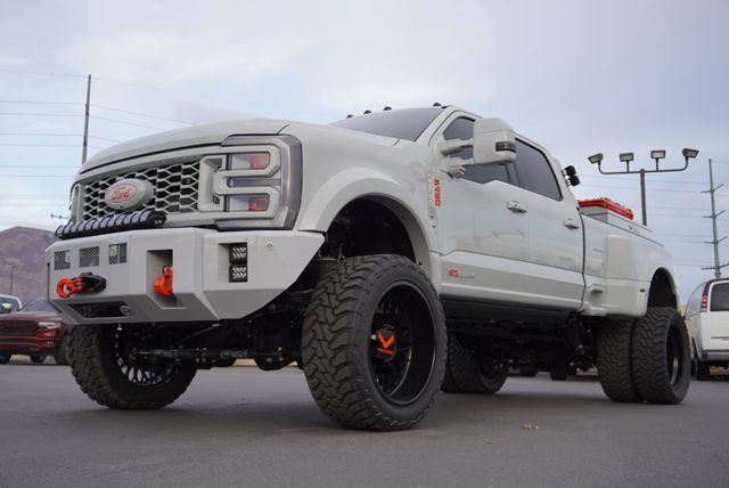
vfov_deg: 34.3
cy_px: 244
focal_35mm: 39
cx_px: 364
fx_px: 790
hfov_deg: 49.5
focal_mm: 26
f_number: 5.6
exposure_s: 1/80
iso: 100
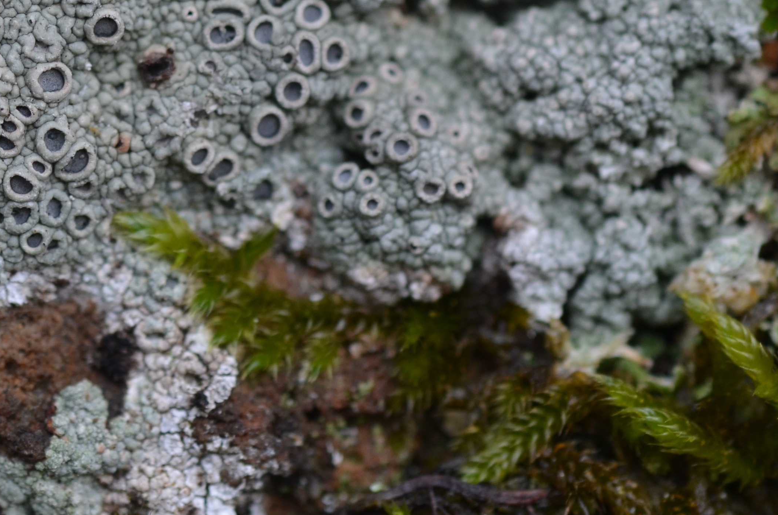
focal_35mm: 210
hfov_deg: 9.8
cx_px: 84
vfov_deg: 6.5
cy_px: -24
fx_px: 4529
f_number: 5.6
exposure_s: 1/500
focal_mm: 60
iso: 320
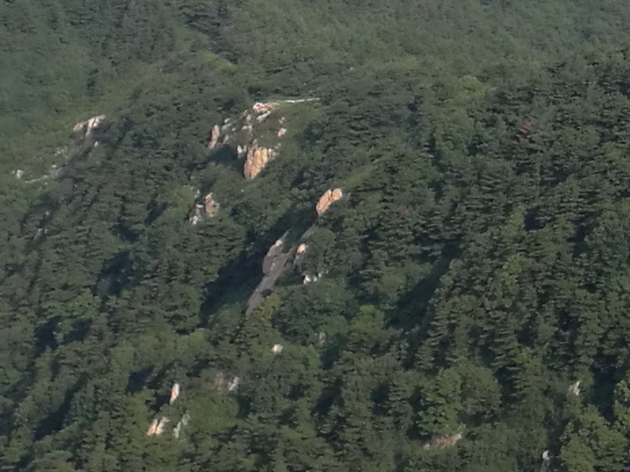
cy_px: -520
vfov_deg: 9.8
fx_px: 2529
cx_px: 1188
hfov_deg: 12.7
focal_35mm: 139
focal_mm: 4.5
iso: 50
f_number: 2.2
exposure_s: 1/791
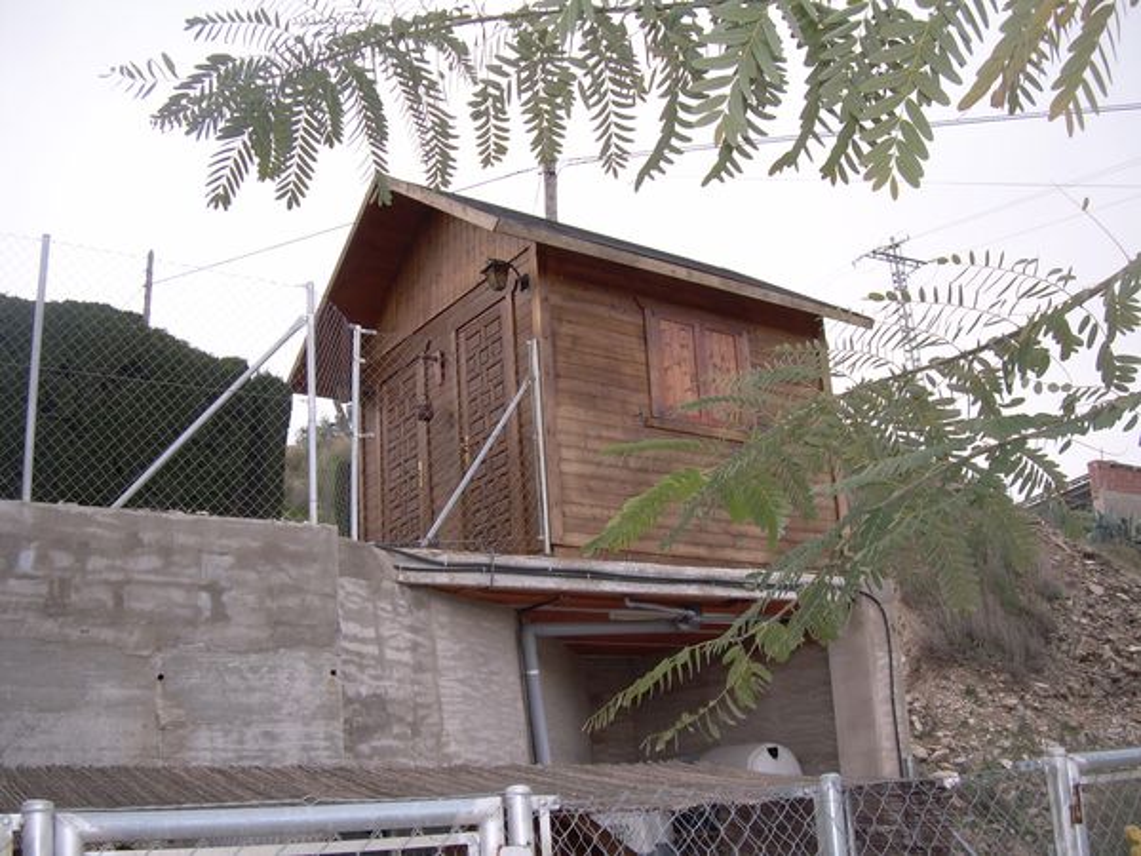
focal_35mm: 38
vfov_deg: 37.7
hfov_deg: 49.0
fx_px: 1253
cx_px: 570
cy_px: 428
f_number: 2.8
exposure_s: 1/149
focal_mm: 6.3
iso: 50
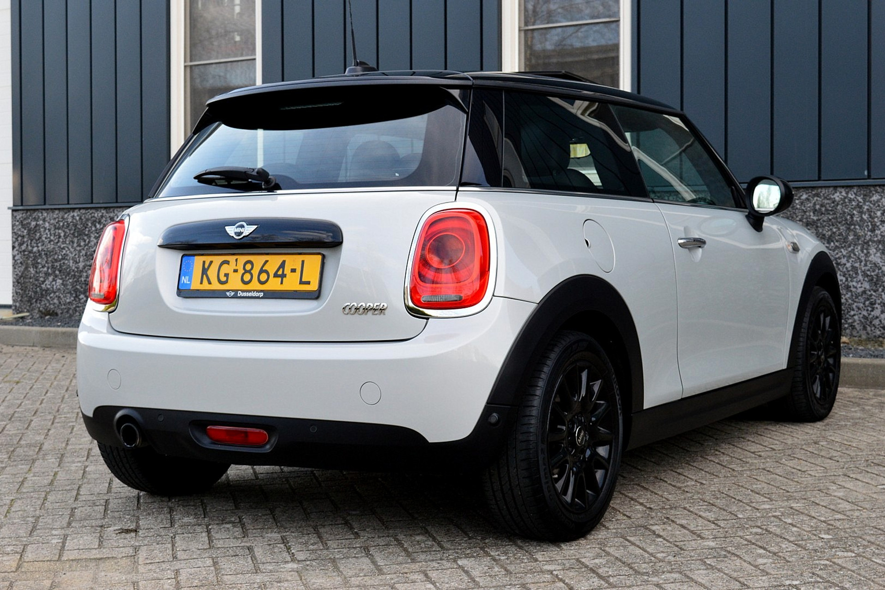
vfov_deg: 25.1
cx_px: 442
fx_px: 1327
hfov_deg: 36.9
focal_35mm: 54
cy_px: 295
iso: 800
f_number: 10
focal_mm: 36
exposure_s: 1/250
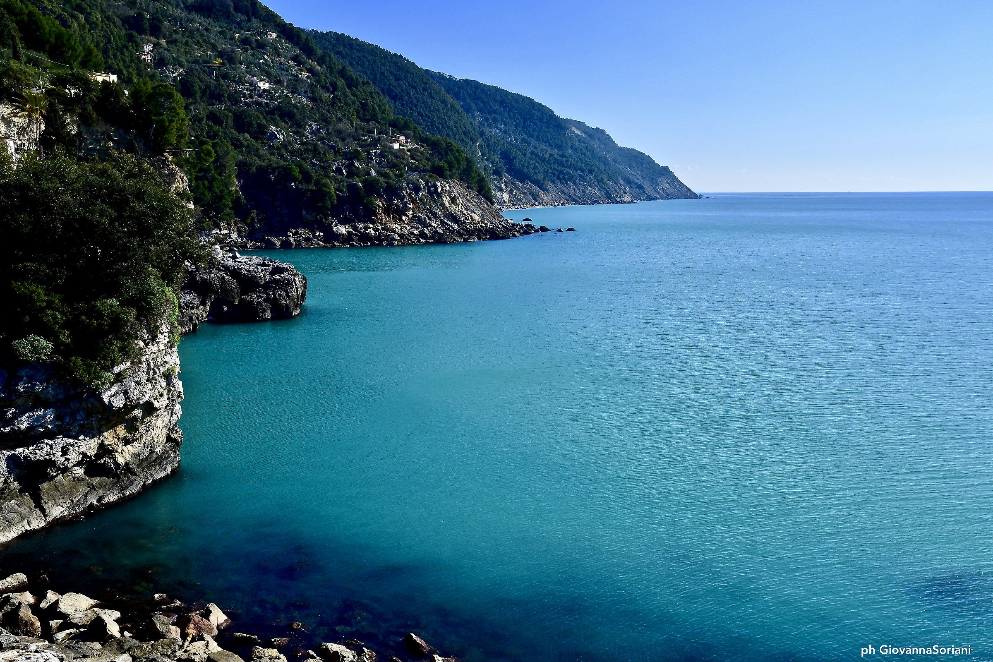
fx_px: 910
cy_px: 331
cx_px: 496
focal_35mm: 33
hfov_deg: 57.2
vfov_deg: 40.0
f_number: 8
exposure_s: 1/1600
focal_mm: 22
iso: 400
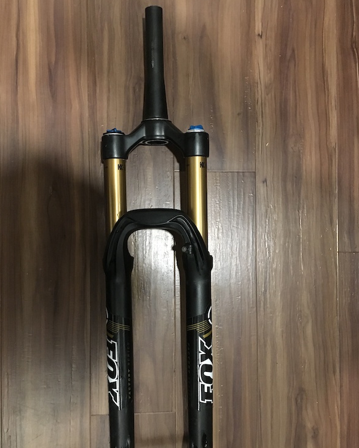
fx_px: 412
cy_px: 242
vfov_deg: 57.1
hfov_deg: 47.1
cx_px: 179
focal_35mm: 31
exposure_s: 1/15
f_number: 2.2
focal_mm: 4.15
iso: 400
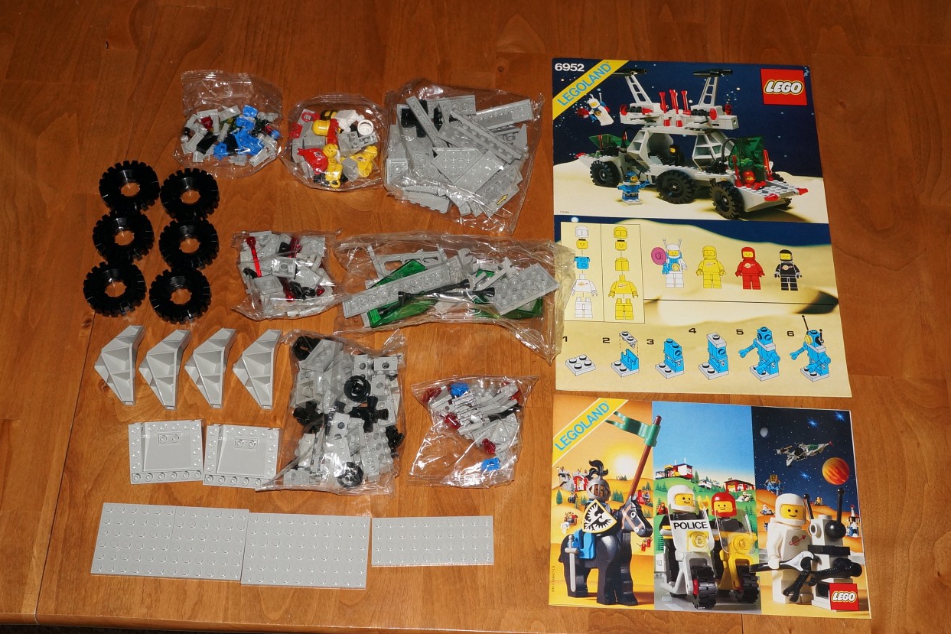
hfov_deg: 53.7
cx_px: 484
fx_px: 938
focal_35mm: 36
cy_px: 316
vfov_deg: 37.4
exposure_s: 1/60
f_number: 9
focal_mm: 23
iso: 400
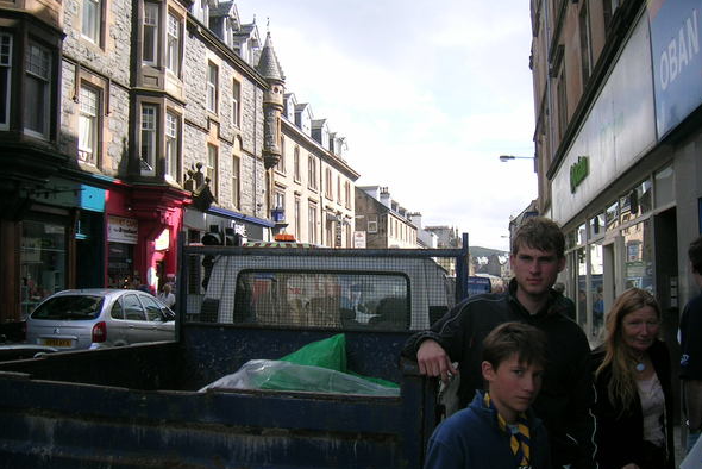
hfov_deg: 51.9
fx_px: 722
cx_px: 352
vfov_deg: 36.0
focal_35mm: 37
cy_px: 257
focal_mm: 5.4
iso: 50
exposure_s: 1/548
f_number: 2.8
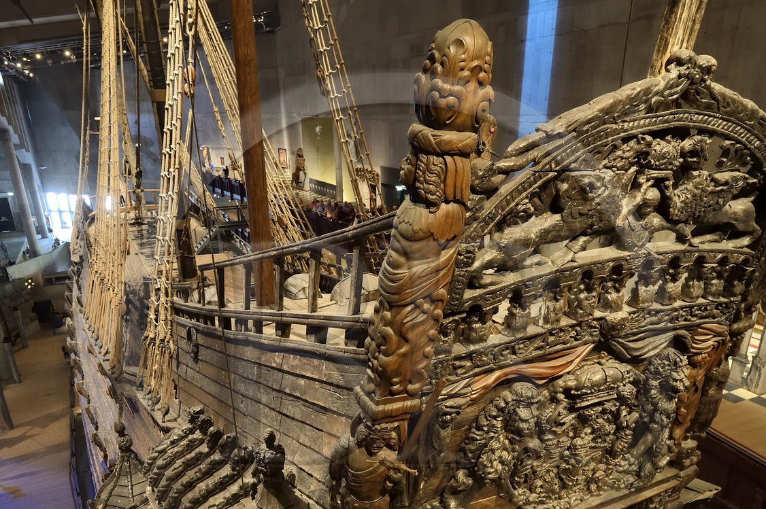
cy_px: 354
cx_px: 393
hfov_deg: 67.4
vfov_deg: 46.8
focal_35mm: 27
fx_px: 574
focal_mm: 19
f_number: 5.6
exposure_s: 1/2
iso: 800
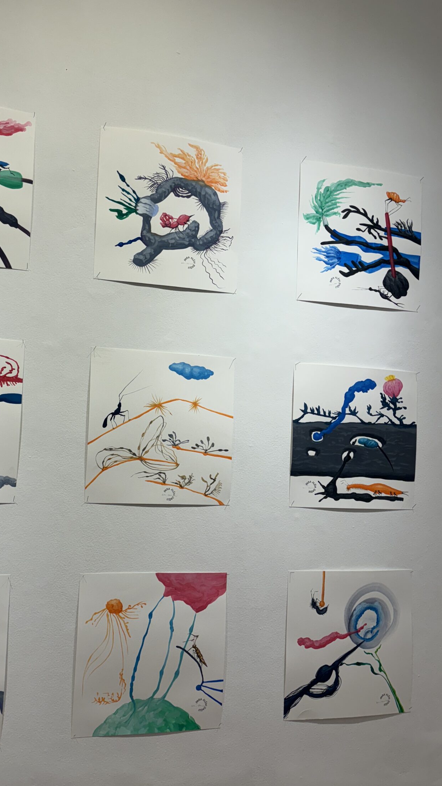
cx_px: 145
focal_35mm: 33
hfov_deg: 35.3
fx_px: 687
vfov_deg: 59.5
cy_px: 400
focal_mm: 5.96
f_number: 1.6
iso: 40
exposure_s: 1/120
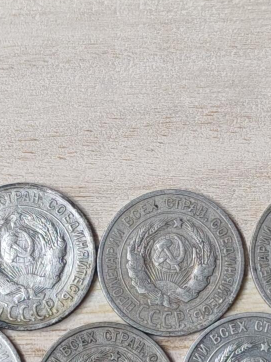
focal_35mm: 127
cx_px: 116
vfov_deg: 15.2
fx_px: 1326
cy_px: 388
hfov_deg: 11.7
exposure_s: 1/100
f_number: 1.88
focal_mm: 4.84
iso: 1009
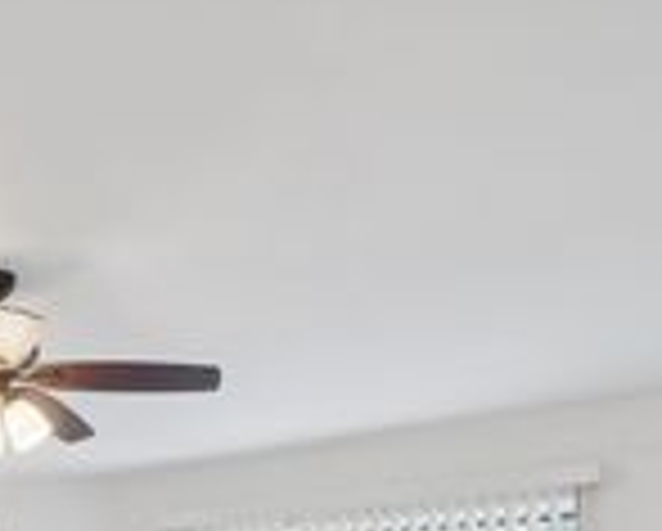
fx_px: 1001
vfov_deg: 25.1
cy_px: 718
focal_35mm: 51
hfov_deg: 32.1
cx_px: -77
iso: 250
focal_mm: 16
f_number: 8
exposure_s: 1/6
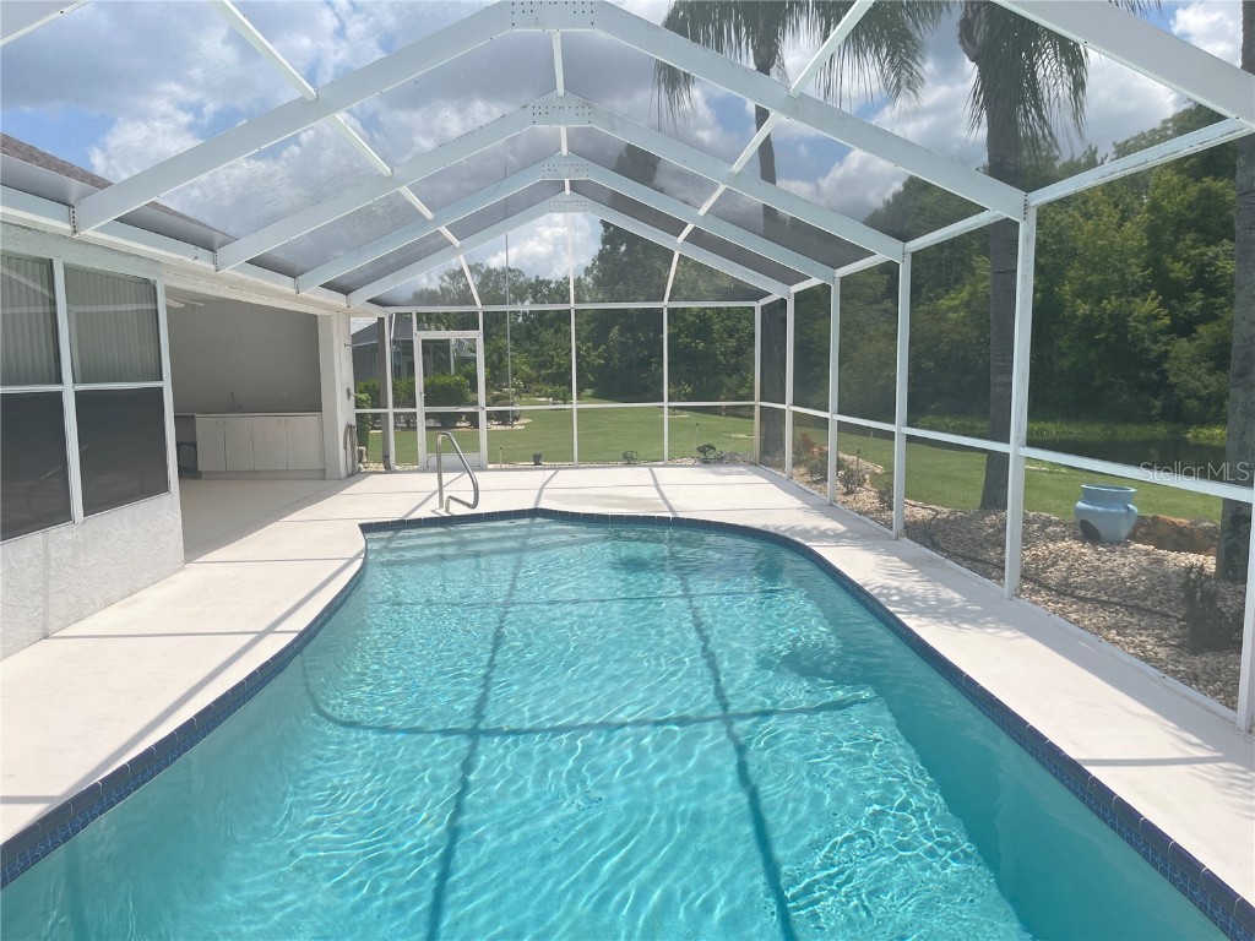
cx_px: 628
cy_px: 470
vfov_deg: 54.9
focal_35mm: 25
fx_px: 906
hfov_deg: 69.4
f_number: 1.6
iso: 32
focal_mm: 5.1
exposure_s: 1/2660
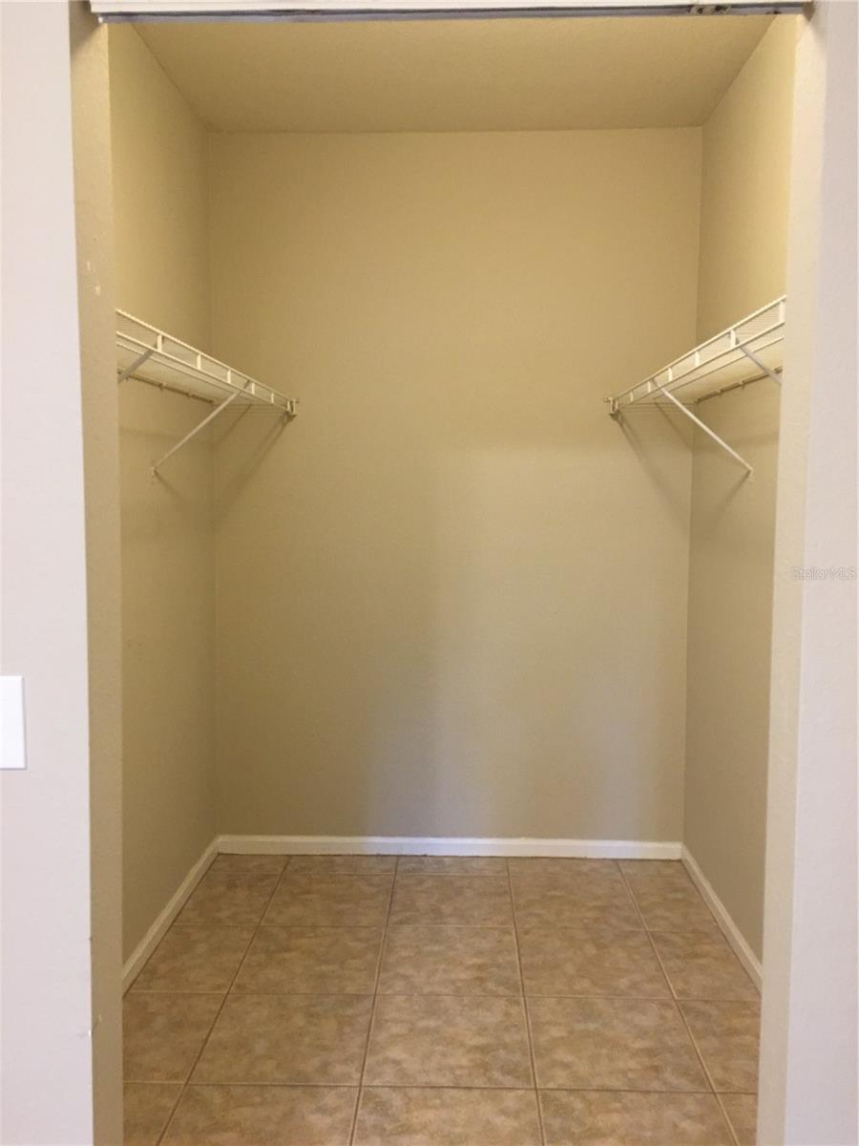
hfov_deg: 48.2
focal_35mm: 29
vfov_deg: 61.7
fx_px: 960
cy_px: 573
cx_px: 430
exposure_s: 1/10
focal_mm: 4.15
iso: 100
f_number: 2.2
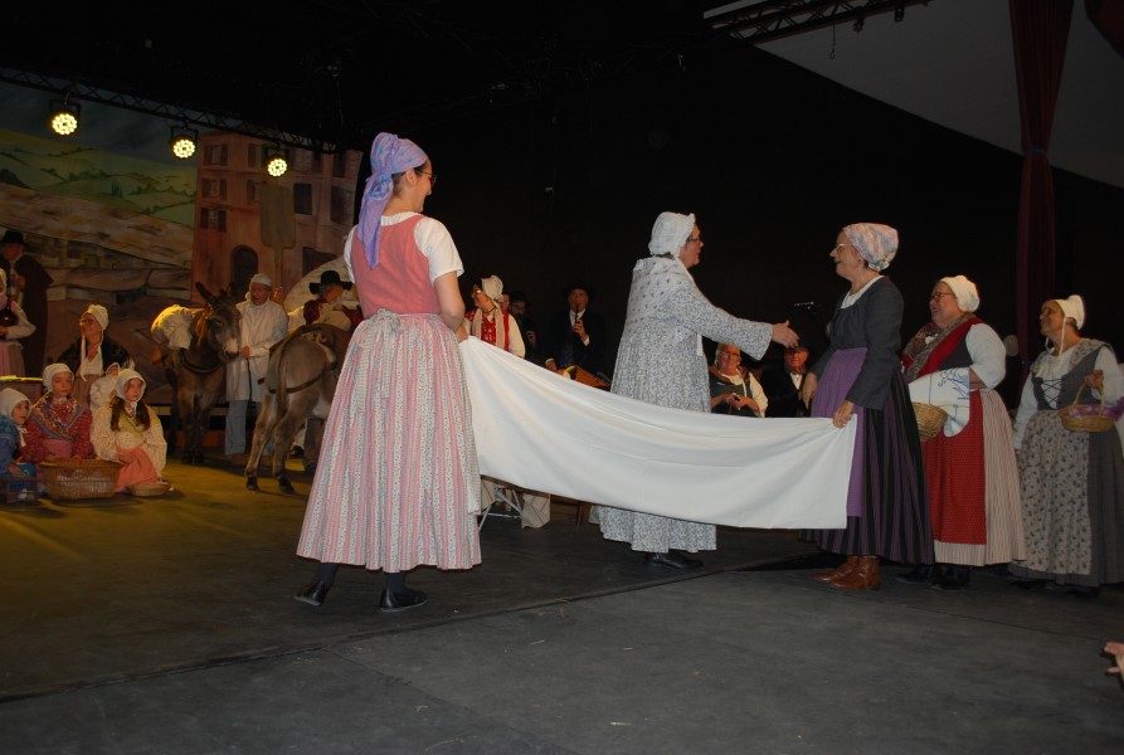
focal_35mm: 30
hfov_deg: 61.8
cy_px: 378
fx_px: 939
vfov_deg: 43.8
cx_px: 562
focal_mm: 20
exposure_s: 1/60
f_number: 3.8
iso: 200
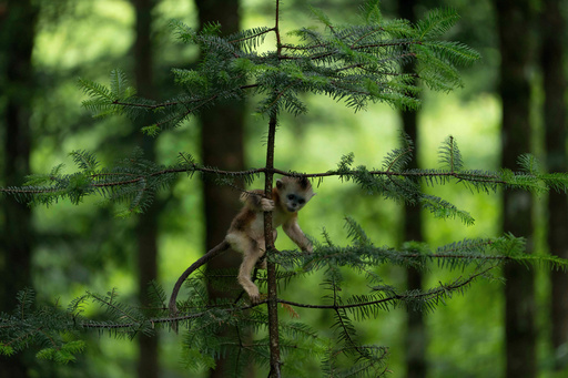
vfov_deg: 6.9
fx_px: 3154
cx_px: 284
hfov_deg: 10.3
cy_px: 189
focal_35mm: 200
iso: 1600
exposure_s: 1/500
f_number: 2.8
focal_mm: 200
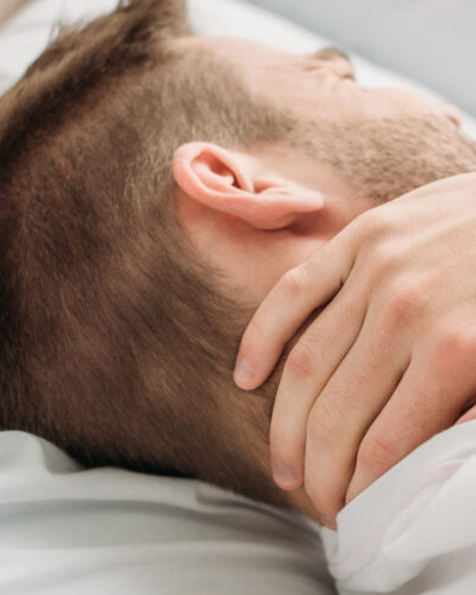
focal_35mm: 97
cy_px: 398
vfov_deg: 19.7
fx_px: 1708
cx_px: 438
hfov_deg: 15.7
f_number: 2.8
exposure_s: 1/200
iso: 400
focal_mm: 50
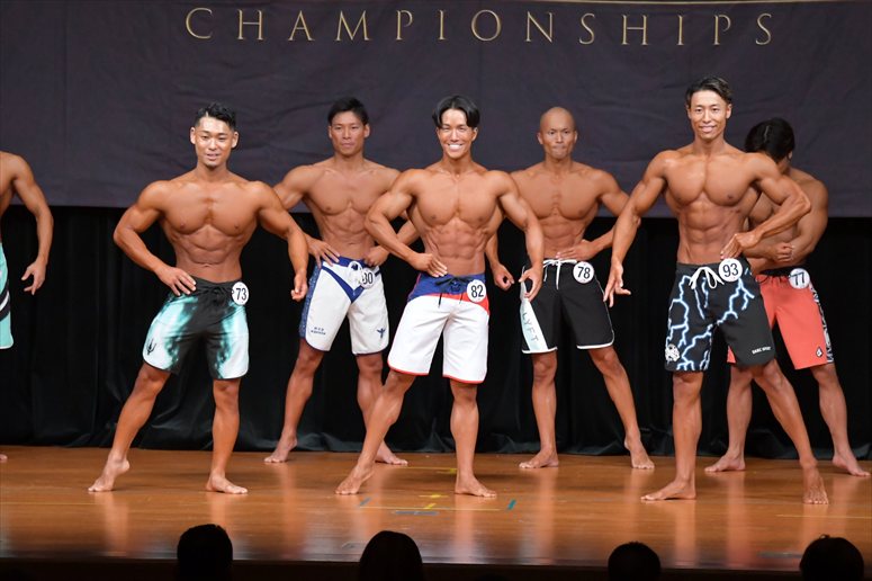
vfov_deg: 6.1
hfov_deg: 9.2
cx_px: 436
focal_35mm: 225
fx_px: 5447
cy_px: 290
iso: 5000
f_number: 5.6
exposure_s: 1/400
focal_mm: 150
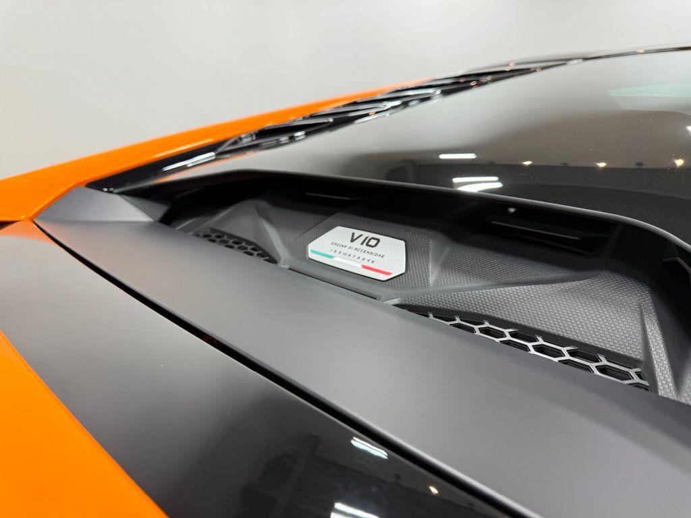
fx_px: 479
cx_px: 346
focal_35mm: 24
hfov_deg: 71.6
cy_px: 259
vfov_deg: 56.8
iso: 64
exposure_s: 1/120
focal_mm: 6.76
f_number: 1.78
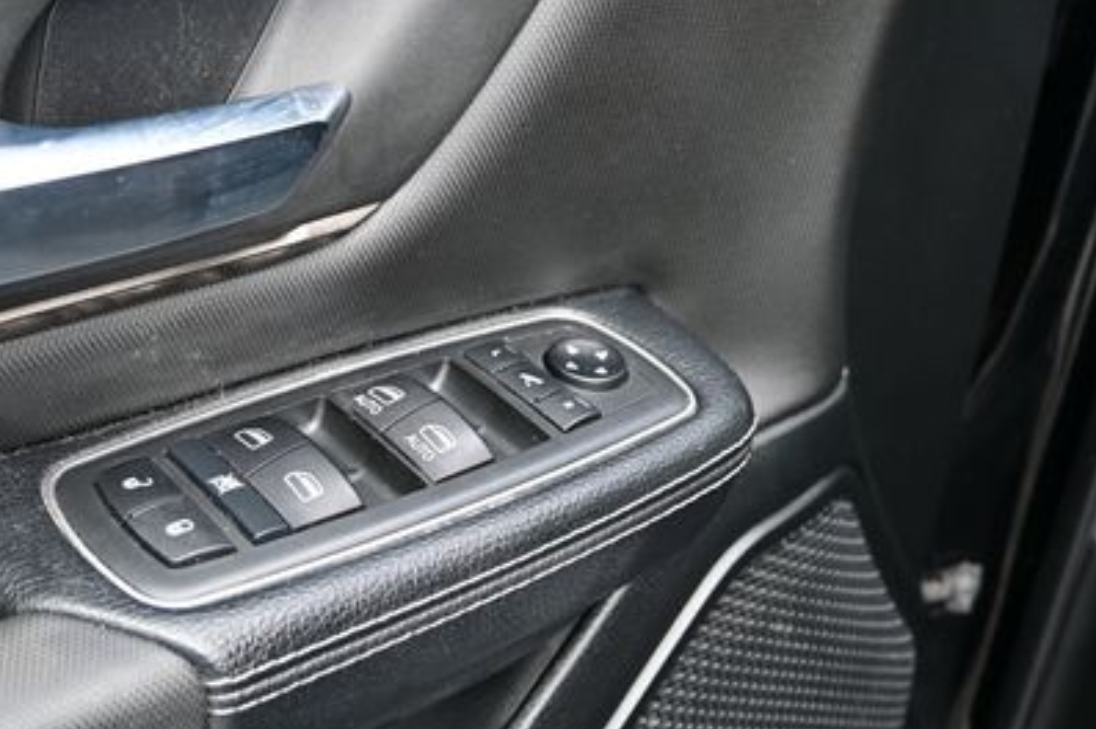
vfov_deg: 26.5
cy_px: 298
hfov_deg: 38.5
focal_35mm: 51
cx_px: 353
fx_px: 1545
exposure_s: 1/30
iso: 125
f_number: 4
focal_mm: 21
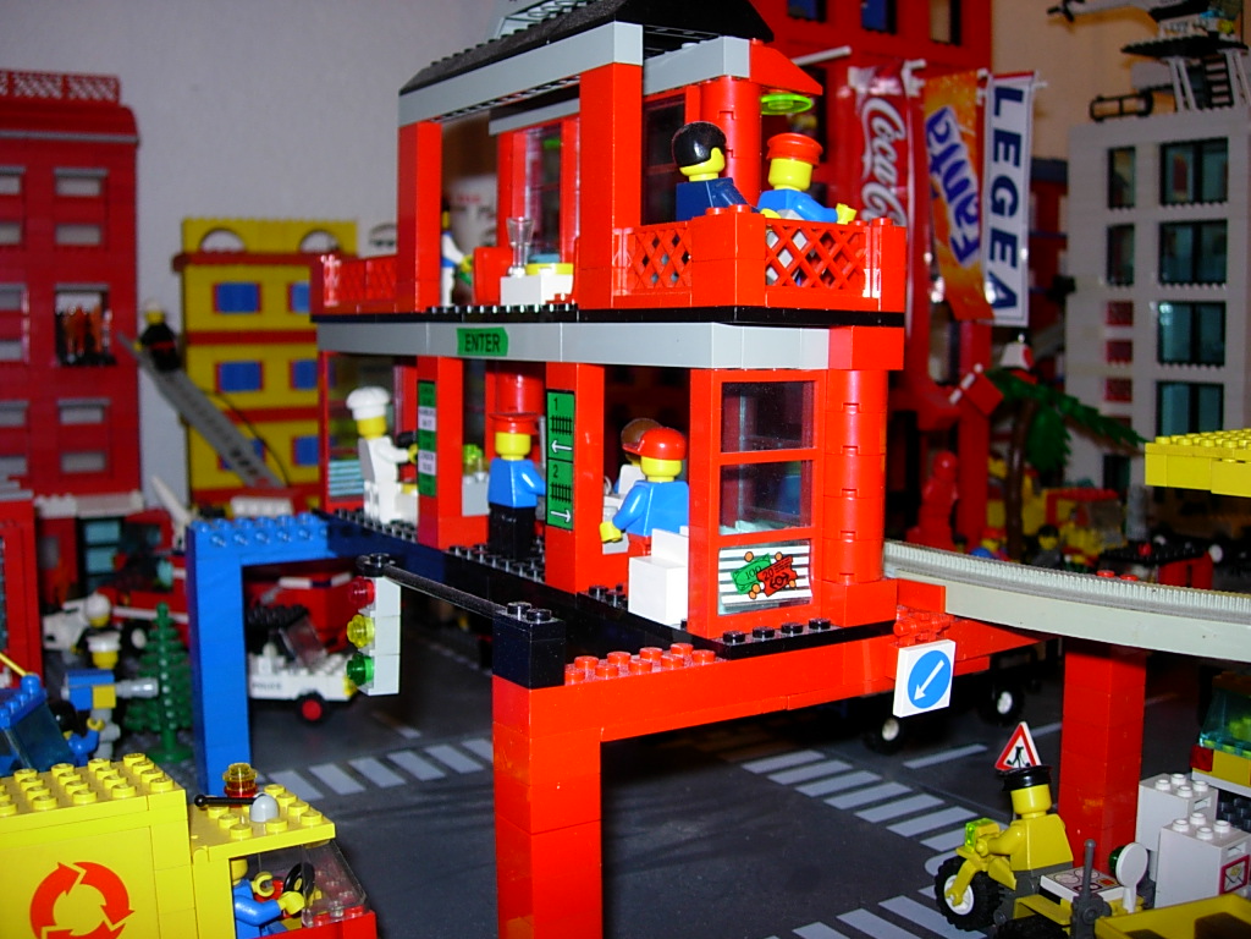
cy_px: 470
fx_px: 1373
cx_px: 626
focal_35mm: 38
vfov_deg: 37.7
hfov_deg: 49.0
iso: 79
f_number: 2.8
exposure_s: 1/64
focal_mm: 7.8
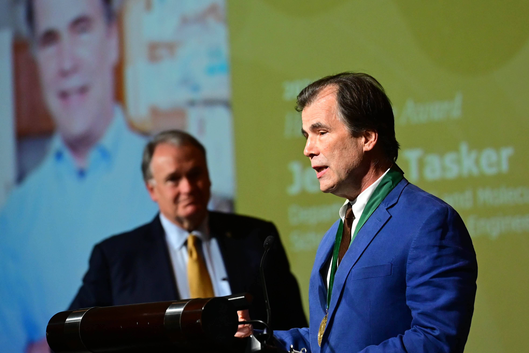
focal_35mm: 300
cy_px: 176
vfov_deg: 4.6
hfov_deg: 6.9
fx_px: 4408
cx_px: 264
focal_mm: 200
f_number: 4
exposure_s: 1/400
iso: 3200
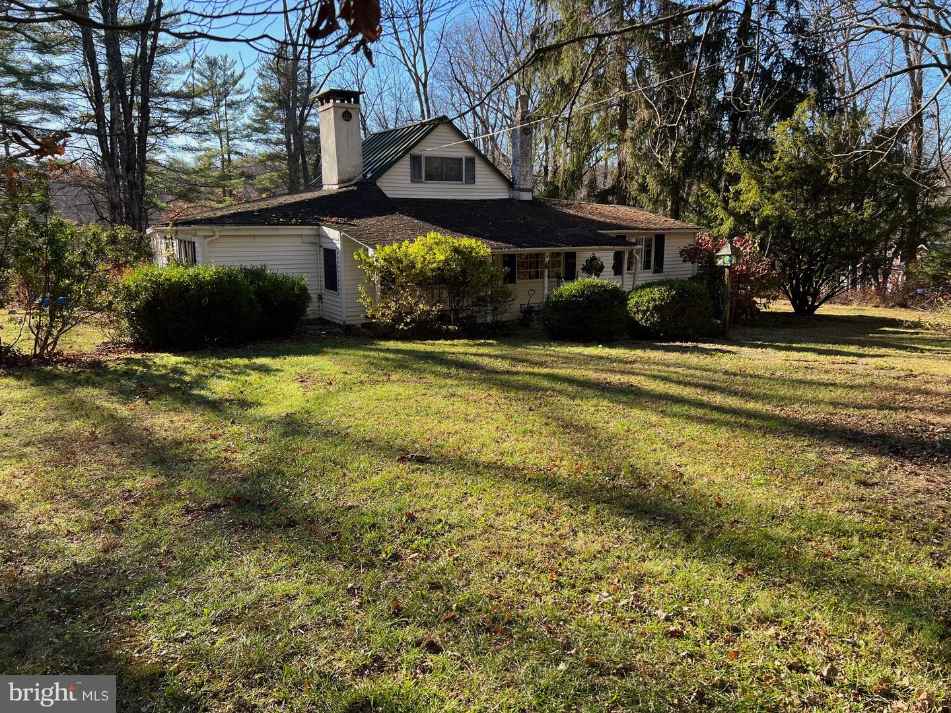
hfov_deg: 67.3
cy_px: 356
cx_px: 476
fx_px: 714
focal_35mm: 26
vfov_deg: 53.1
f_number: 1.5
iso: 50
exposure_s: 1/678
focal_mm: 5.7
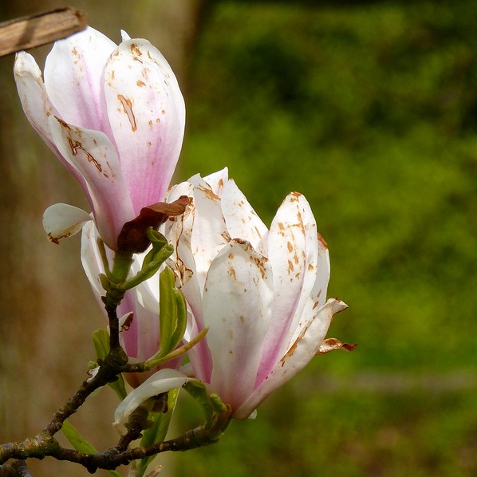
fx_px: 8855
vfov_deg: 3.1
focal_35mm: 568
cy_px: 238
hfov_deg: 3.1
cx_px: 276
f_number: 5.9
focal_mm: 68.8
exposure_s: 1/200
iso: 100
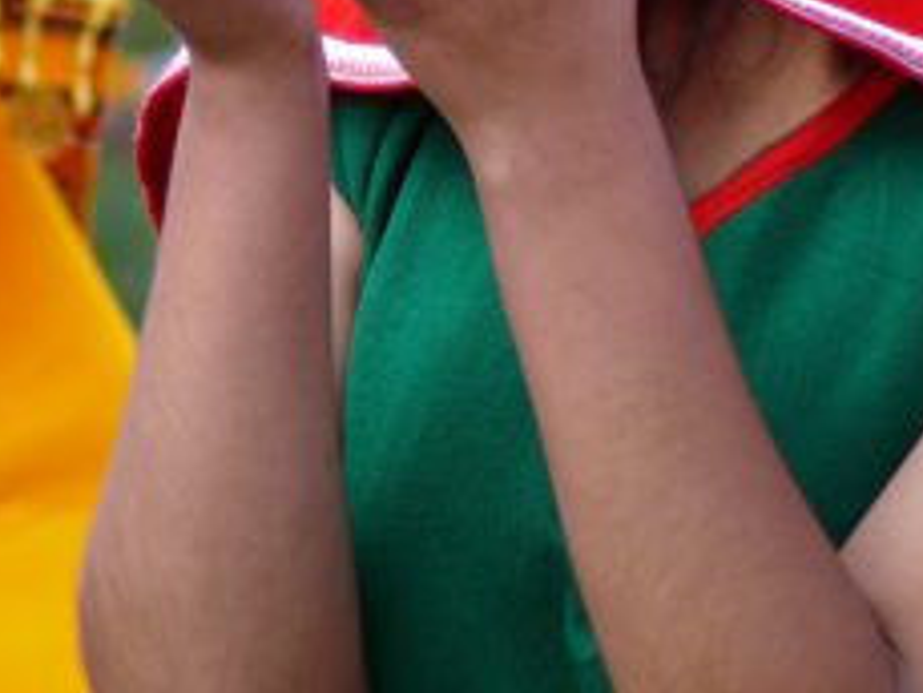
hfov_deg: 1.5
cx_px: 665
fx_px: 35695
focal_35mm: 1338
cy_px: -199
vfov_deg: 1.1
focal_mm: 88.8
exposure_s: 1/125
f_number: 4
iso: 100
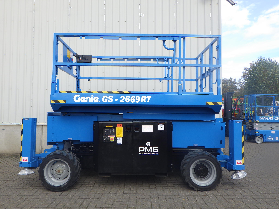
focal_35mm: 28
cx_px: 140
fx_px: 226
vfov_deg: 49.7
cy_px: 104
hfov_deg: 63.4
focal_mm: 5
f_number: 4.2
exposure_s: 1/320
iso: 125
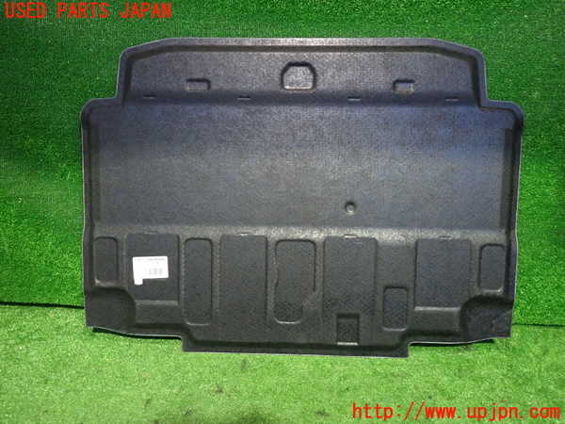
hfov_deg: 69.4
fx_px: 408
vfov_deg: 54.9
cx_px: 282
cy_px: 212
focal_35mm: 25
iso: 800
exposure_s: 1/30
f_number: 2
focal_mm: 4.5
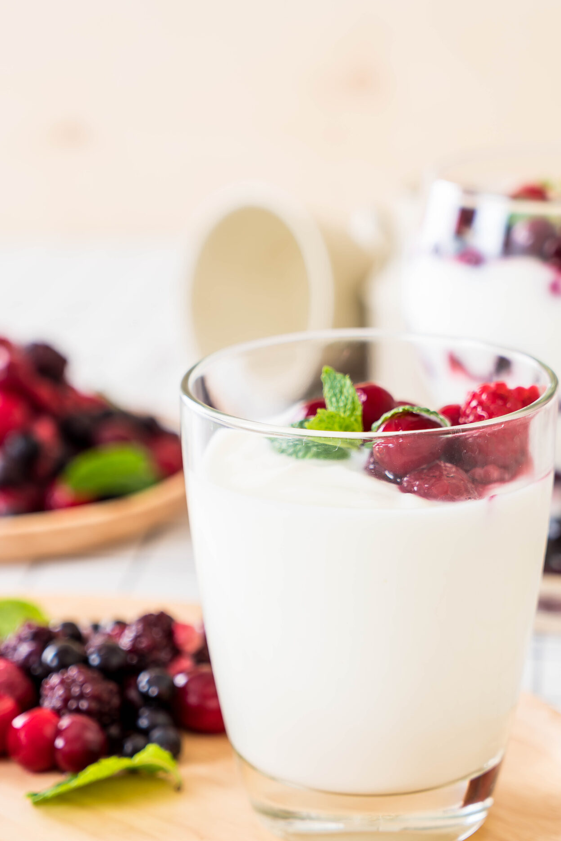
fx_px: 2243
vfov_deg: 21.2
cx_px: 255
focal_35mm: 96
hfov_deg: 14.3
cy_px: 473
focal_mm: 70
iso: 100
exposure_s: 1/100
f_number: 5.6
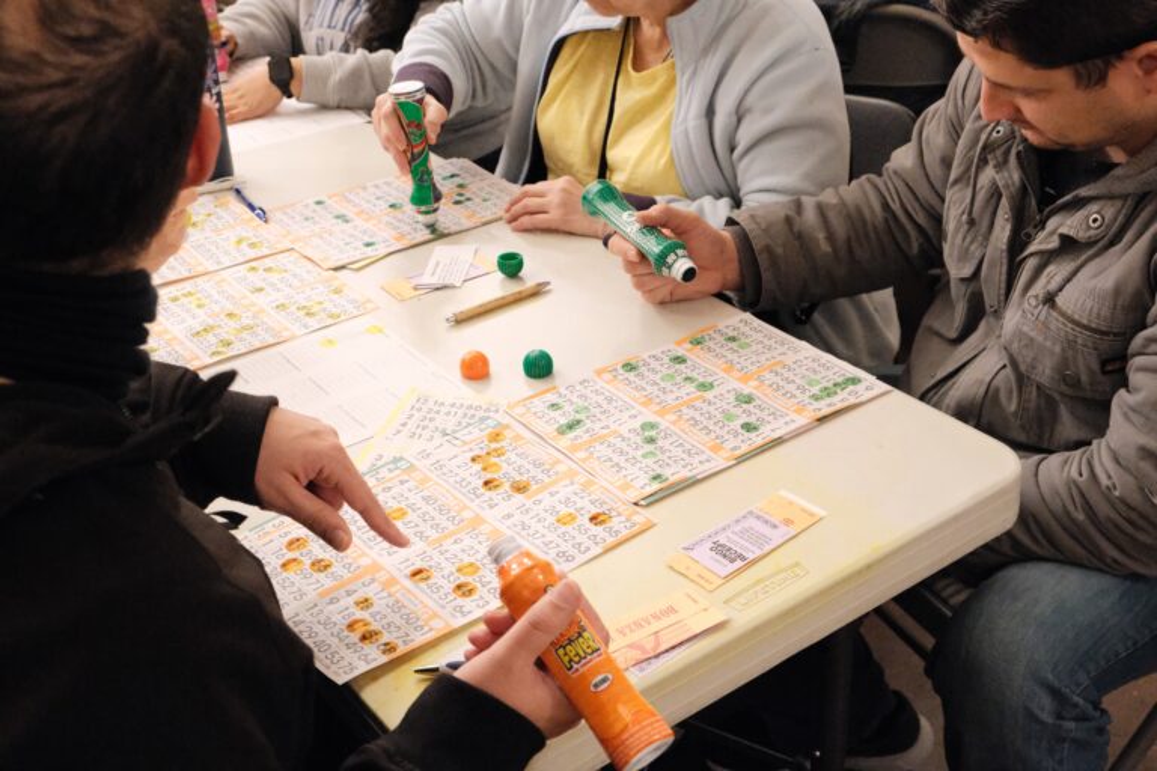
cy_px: 386
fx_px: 1350
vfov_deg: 31.9
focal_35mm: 42
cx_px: 578
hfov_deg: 46.4
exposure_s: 1/80
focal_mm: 27.7
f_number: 5
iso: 12800
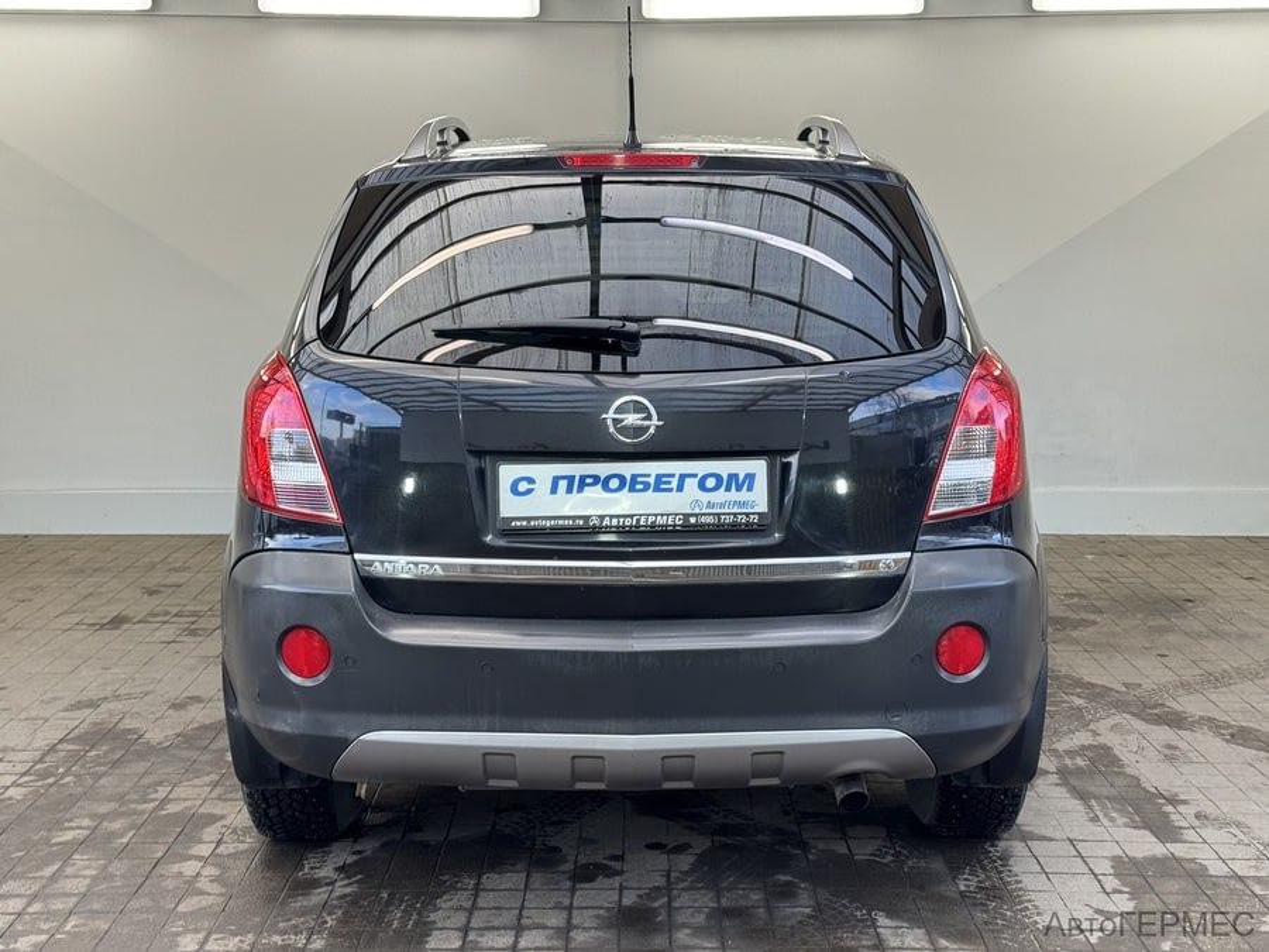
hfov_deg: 39.7
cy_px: 476
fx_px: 1760
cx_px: 634
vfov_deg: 30.3
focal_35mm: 48
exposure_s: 1/146
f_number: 1.78
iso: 50
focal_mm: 6.76
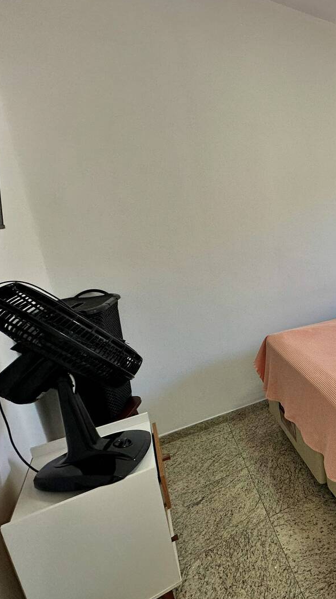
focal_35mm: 21
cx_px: 378
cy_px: 293
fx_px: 333
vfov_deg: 83.8
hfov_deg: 41.4
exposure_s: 1/120
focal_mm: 2.22
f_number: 2.2
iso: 160
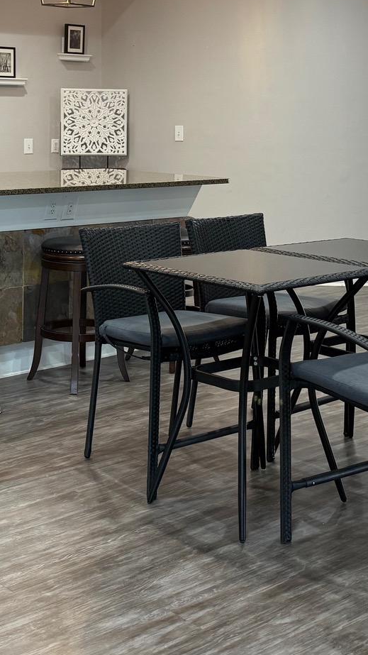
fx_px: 1006
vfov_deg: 35.4
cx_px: 169
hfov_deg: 20.7
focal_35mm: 58
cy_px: 182
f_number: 1.78
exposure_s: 1/60
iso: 160
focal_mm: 6.76
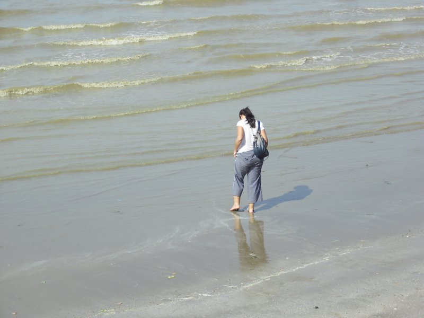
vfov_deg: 13.1
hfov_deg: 17.4
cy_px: 159
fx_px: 1384
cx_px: 212
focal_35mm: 113
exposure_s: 1/640
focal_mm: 18.6
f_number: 5.2
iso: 100
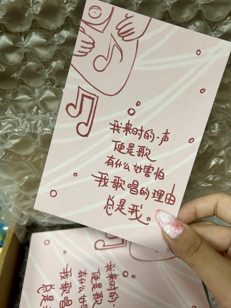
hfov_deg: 53.1
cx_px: 116
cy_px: 154
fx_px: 231
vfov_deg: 67.3
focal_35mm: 26
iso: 100
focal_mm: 5.7
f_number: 1.5
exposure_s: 1/50
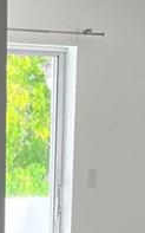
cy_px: 396
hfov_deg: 7.5
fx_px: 1063
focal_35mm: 168
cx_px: -153
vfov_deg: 11.7
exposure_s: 1/140
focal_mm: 5.1
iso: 40
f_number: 1.6
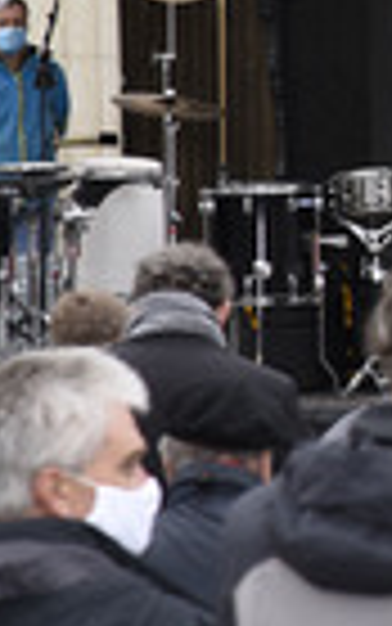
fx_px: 5942
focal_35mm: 348
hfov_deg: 3.7
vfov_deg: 6.0
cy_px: 153
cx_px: 966
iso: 400
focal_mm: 105
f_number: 8
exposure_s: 1/160
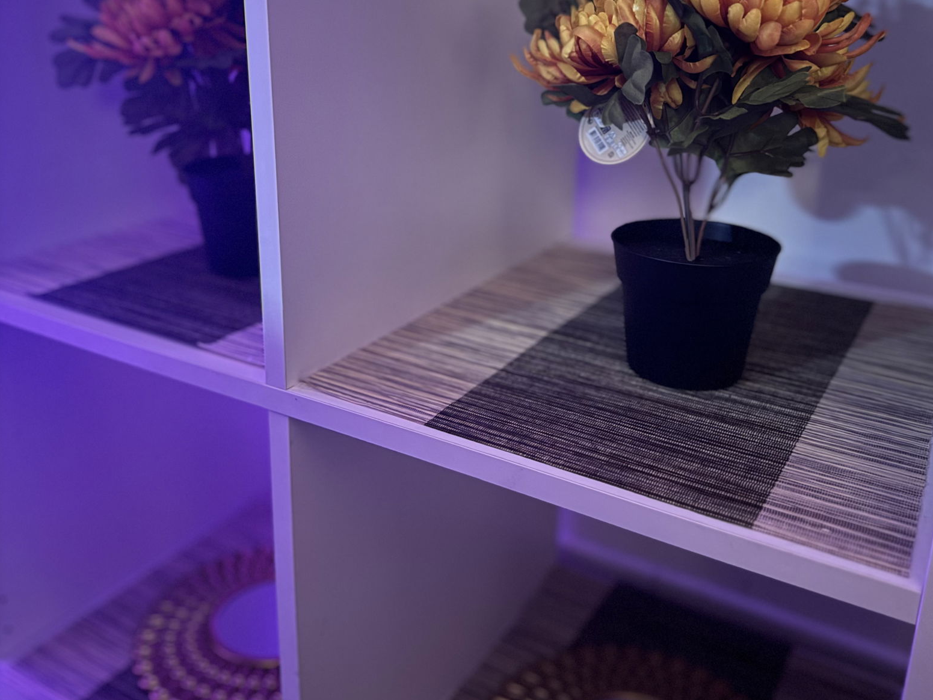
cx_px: 478
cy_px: 247
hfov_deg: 55.3
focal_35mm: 33
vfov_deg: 42.5
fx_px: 890
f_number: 1.78
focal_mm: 6.76
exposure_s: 1/10
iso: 1250
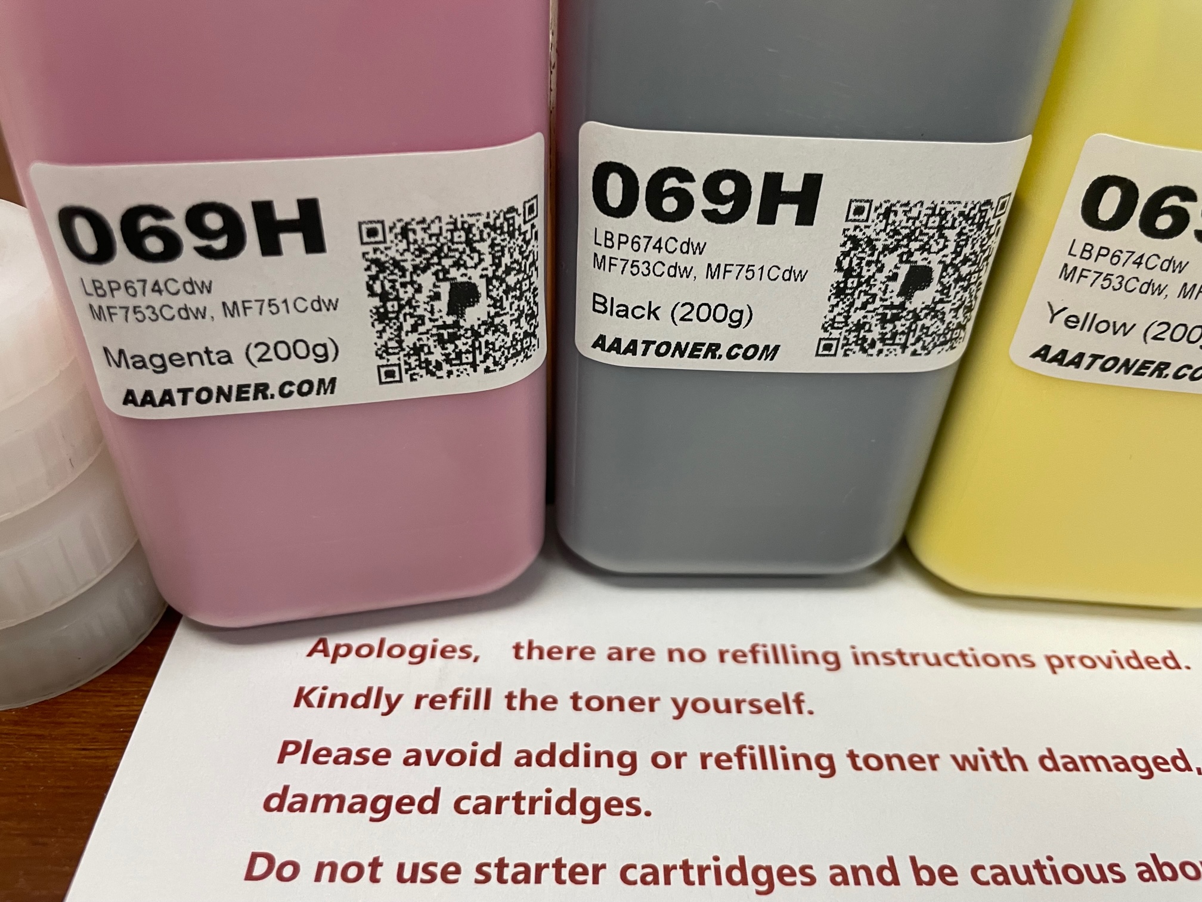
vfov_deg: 53.1
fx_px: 903
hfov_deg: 67.3
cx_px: 601
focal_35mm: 26
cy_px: 451
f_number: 1.6
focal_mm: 4.2
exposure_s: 1/60
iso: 100
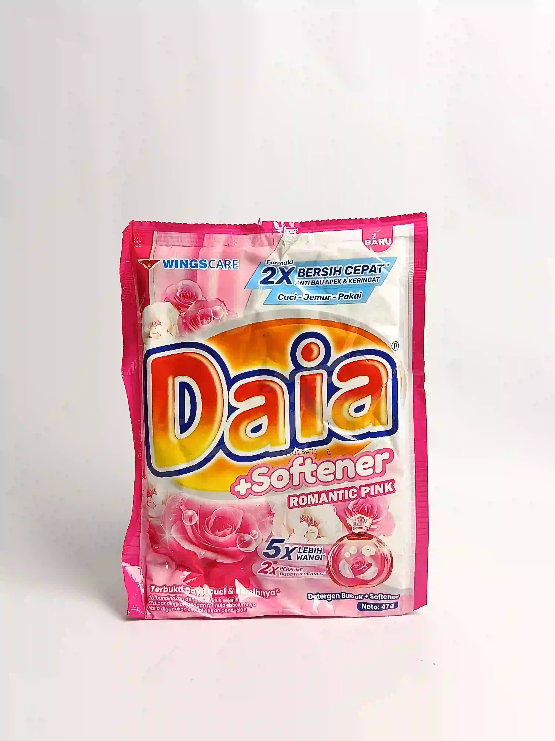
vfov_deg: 47.9
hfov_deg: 36.8
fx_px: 834
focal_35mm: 39
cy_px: 370
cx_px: 278
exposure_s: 1/100
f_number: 1.7
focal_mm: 5.24
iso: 143
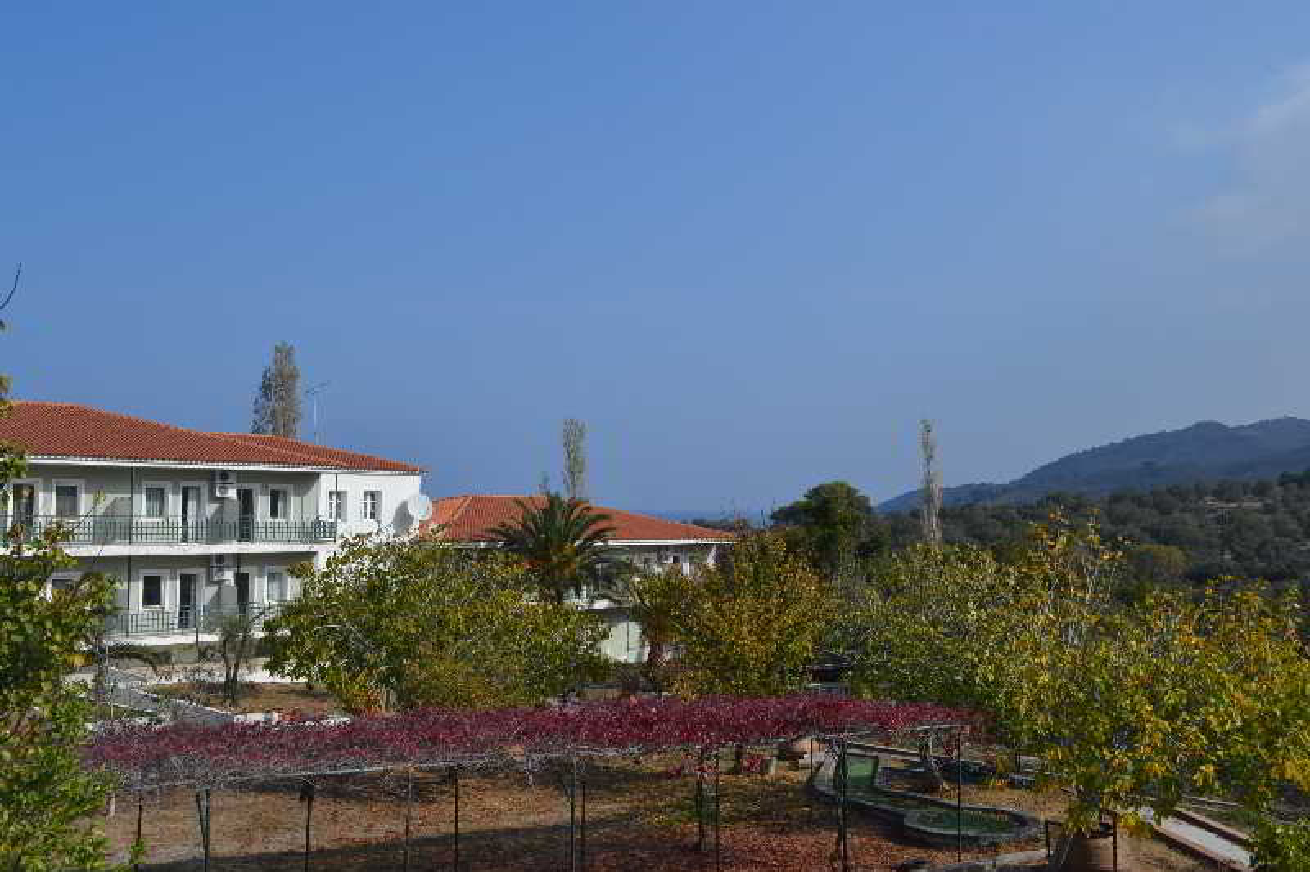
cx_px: 655
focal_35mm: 33
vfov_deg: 40.0
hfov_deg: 57.2
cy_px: 436
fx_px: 1201
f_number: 9
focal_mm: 22
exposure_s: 1/320
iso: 100
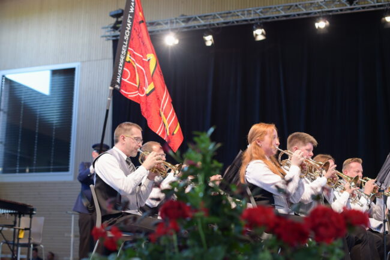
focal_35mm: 50
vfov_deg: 27.0
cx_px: 195
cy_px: 130
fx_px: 541
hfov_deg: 39.6
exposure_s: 1/160
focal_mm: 50
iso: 400
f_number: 2.8
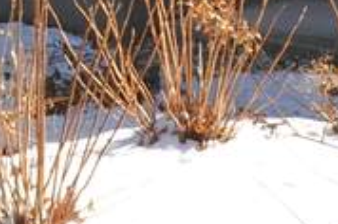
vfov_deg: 6.4
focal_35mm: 194
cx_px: -188
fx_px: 1818
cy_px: -463
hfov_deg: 10.2
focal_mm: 18
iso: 200
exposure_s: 1/200
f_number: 7.1
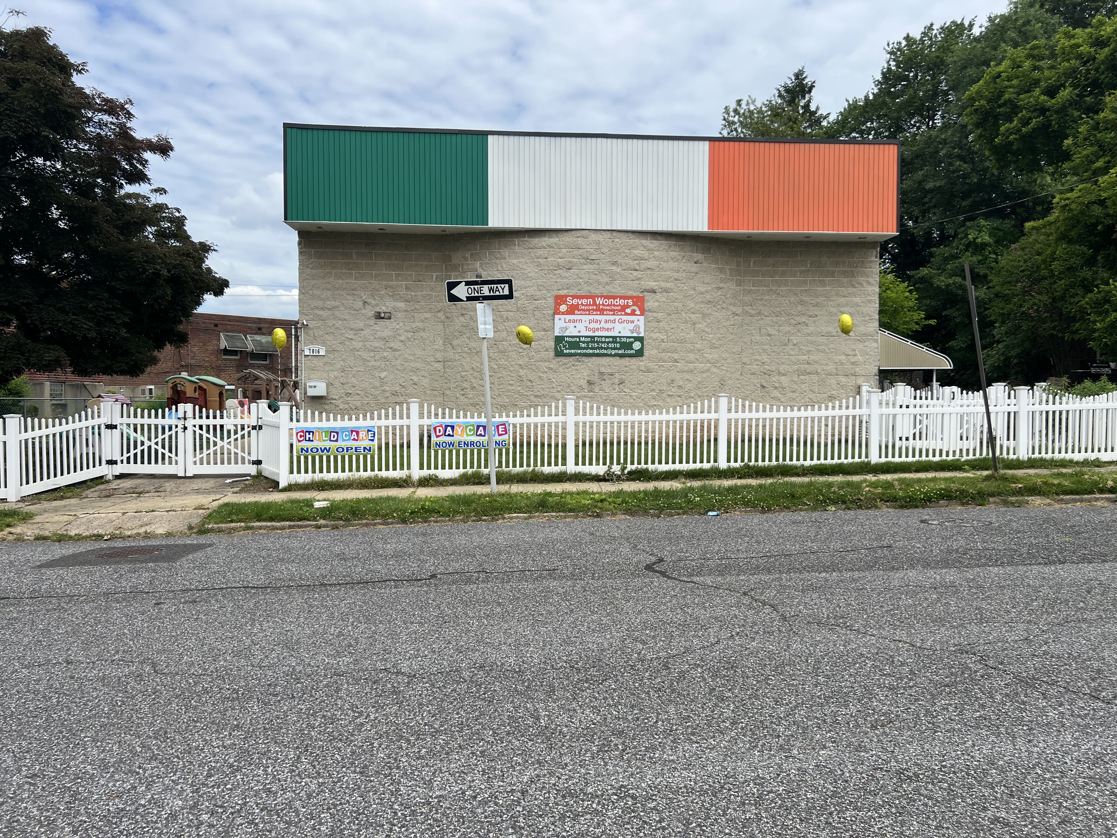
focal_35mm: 26
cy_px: 419
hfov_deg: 67.3
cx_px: 558
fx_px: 839
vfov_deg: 53.1
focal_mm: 5.7
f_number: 1.5
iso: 50
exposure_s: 1/4444
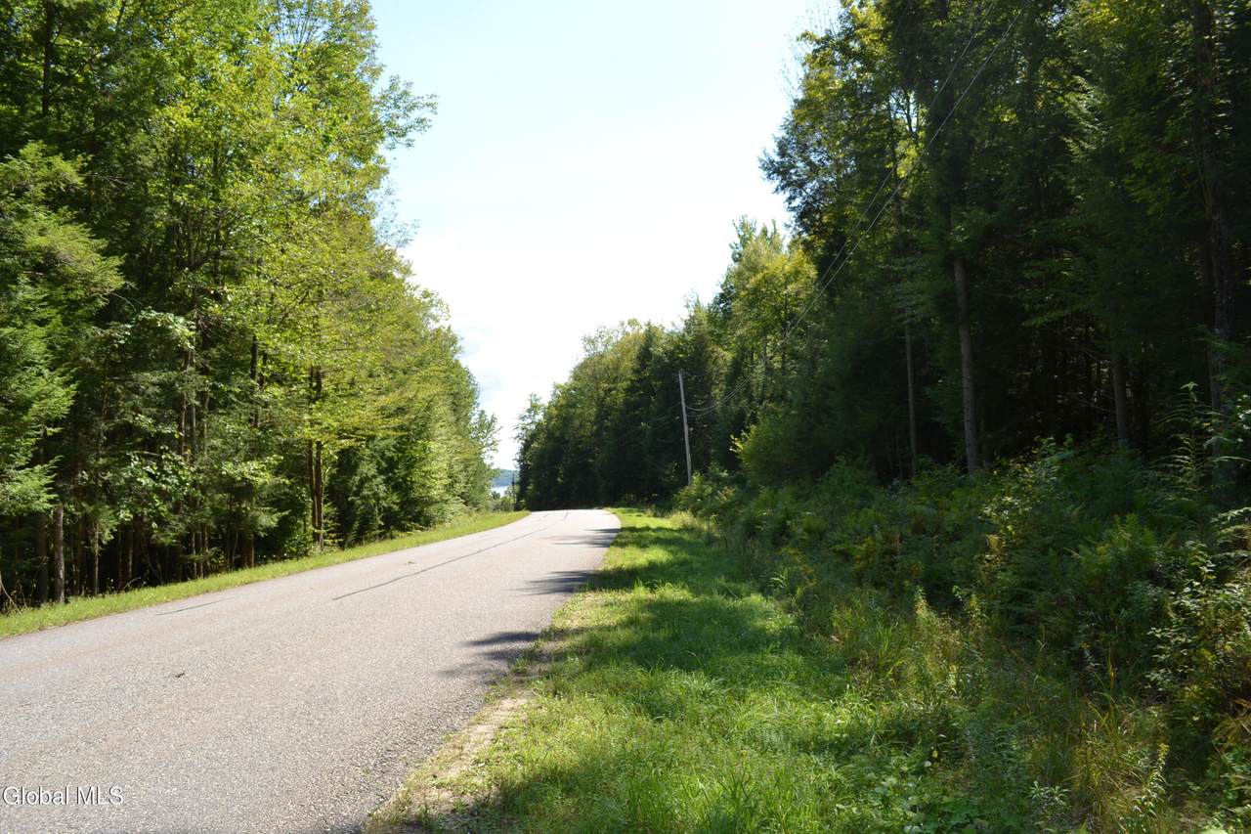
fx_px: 938
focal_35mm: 27
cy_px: 417
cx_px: 626
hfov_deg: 67.4
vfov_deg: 47.9
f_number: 6.3
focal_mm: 18
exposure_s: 1/200
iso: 100
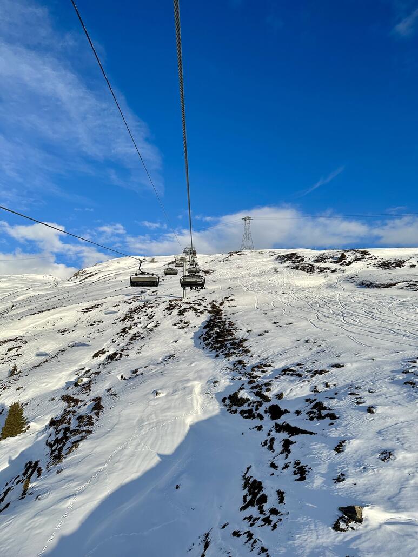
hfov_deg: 56.8
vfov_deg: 71.6
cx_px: 209
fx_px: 386
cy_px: 278
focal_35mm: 24
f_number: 1.78
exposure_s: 1/5525
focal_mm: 6.86
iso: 80
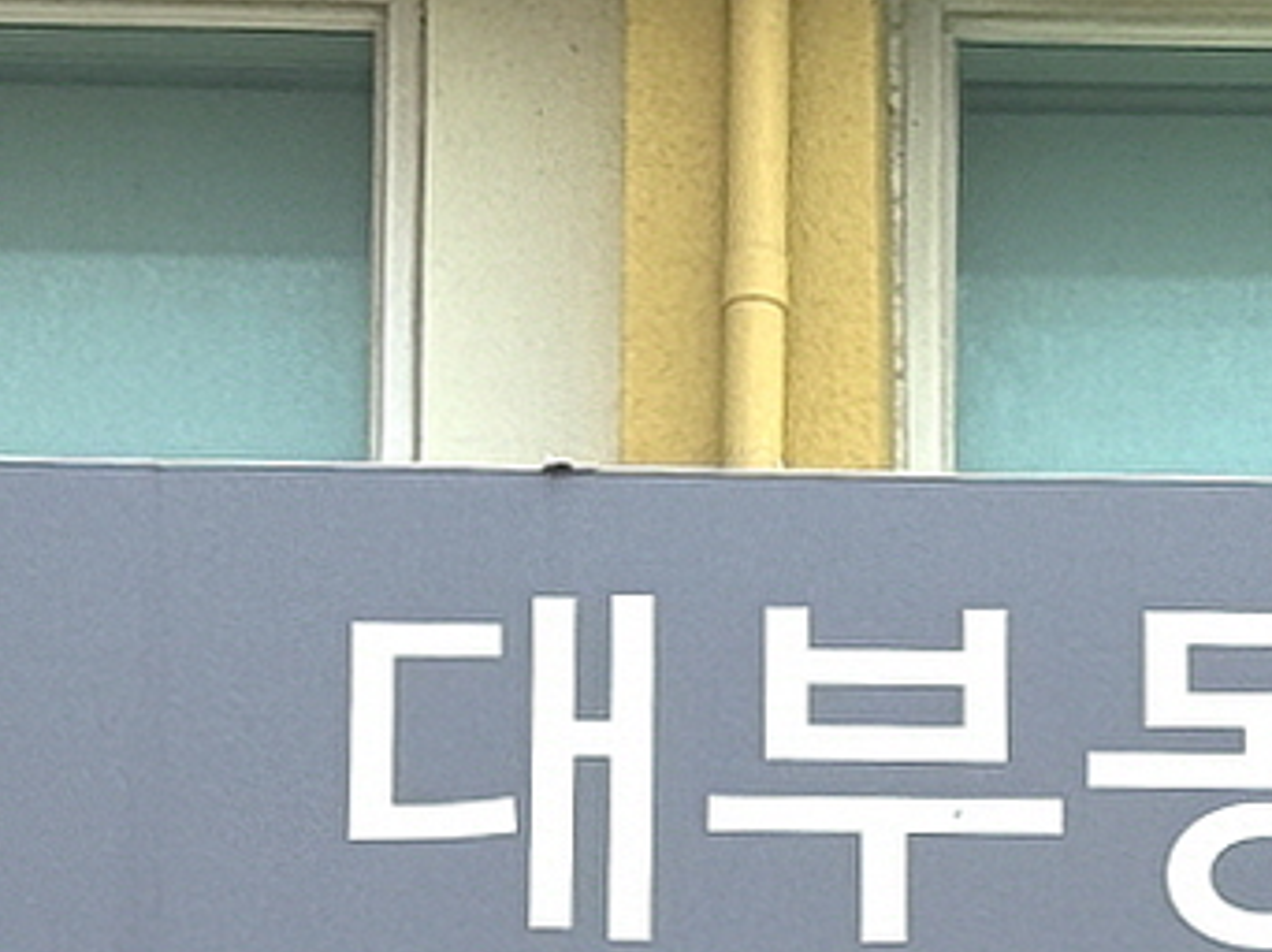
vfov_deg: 5.2
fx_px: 10318
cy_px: 2038
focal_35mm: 281
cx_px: 2466
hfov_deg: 6.8
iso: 64
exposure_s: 1/1681
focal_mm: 6.76
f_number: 1.78
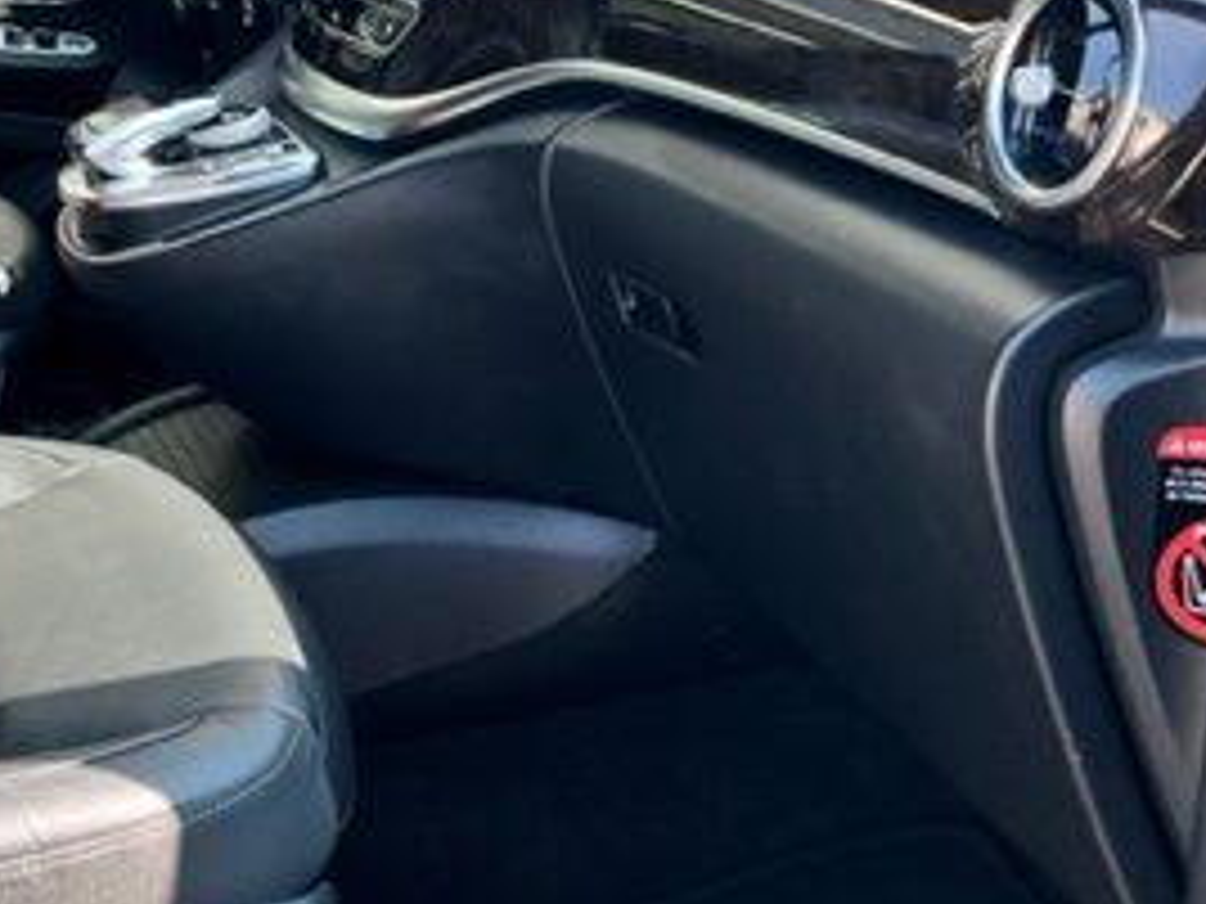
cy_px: 225
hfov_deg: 28.8
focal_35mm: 62
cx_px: -54
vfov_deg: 23.4
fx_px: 2160
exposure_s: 1/309
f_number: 1.5
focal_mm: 5.7
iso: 50
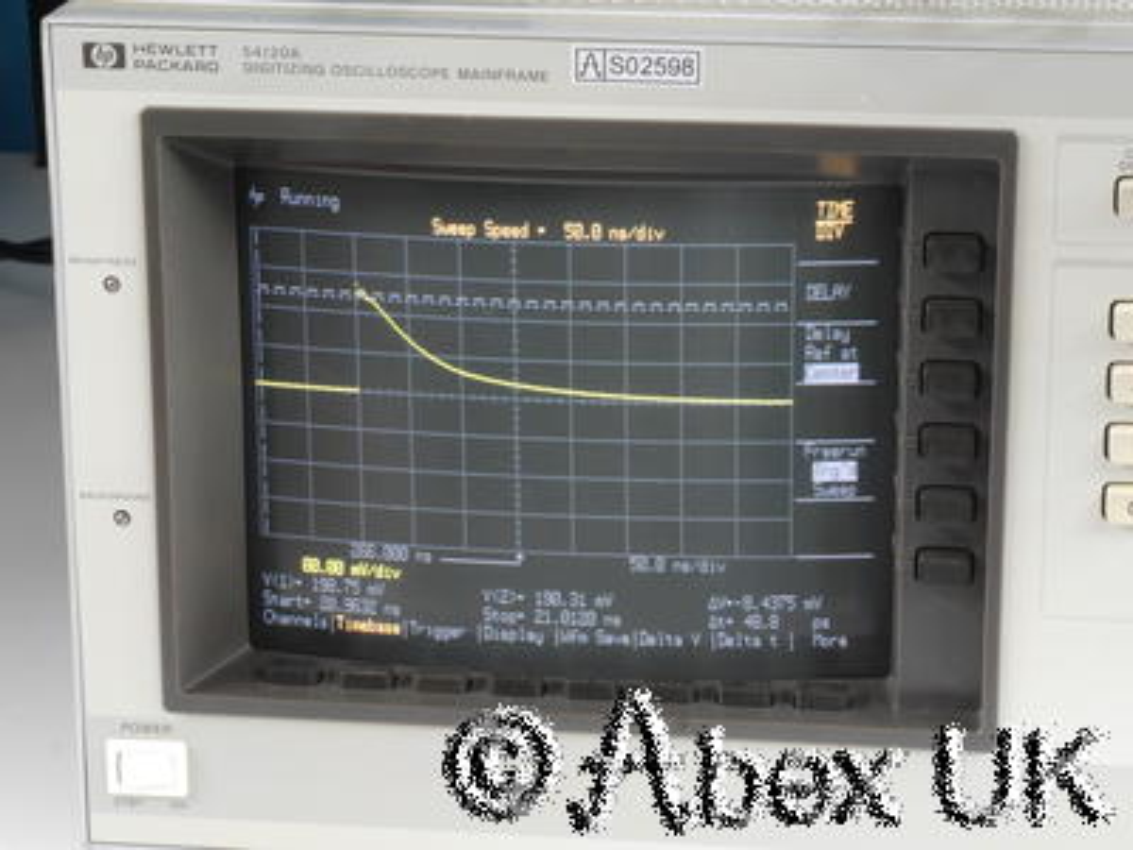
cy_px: 425
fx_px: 3600
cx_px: 566
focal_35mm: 110
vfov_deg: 13.5
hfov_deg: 17.9
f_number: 22
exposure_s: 2
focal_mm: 55
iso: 800
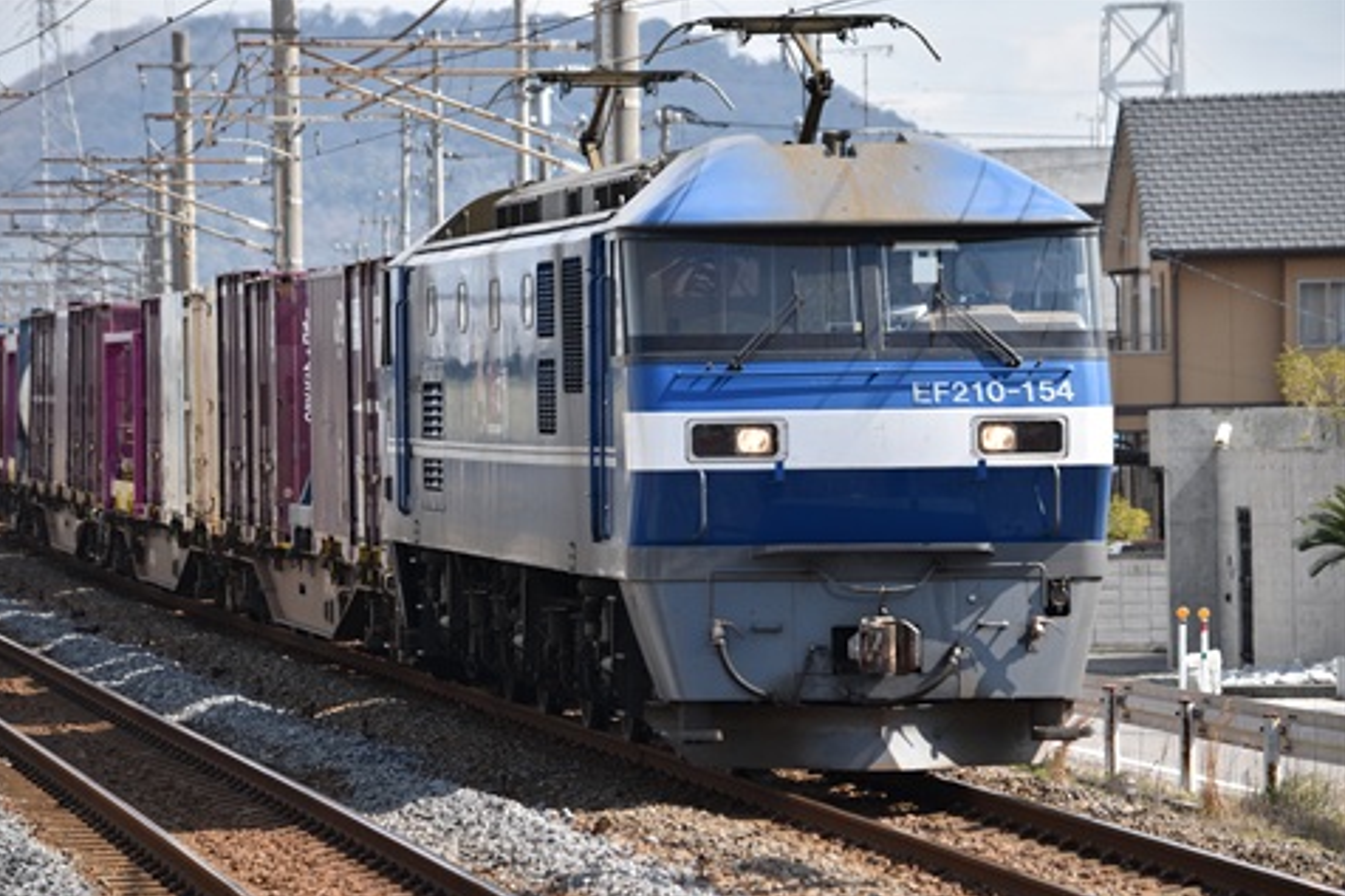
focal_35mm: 235
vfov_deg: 5.9
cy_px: 447
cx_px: 670
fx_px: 8758
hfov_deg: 8.8
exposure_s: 1/500
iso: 160
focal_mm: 155
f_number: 6.3
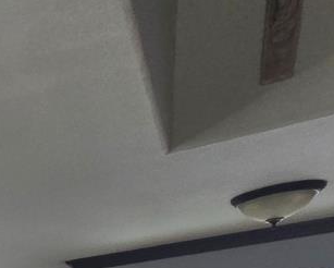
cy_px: 522
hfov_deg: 16.8
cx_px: -407
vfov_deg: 17.9
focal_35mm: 62
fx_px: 613
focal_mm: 2.2
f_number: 2.2
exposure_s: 1/60
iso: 200
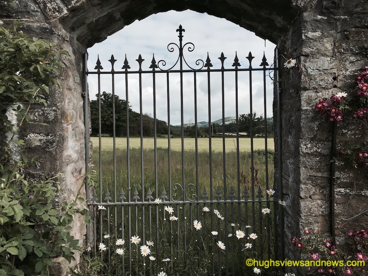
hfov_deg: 61.7
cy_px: 138
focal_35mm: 29
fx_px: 308
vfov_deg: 48.2
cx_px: 184
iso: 32
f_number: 2.2
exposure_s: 1/1721
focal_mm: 4.15
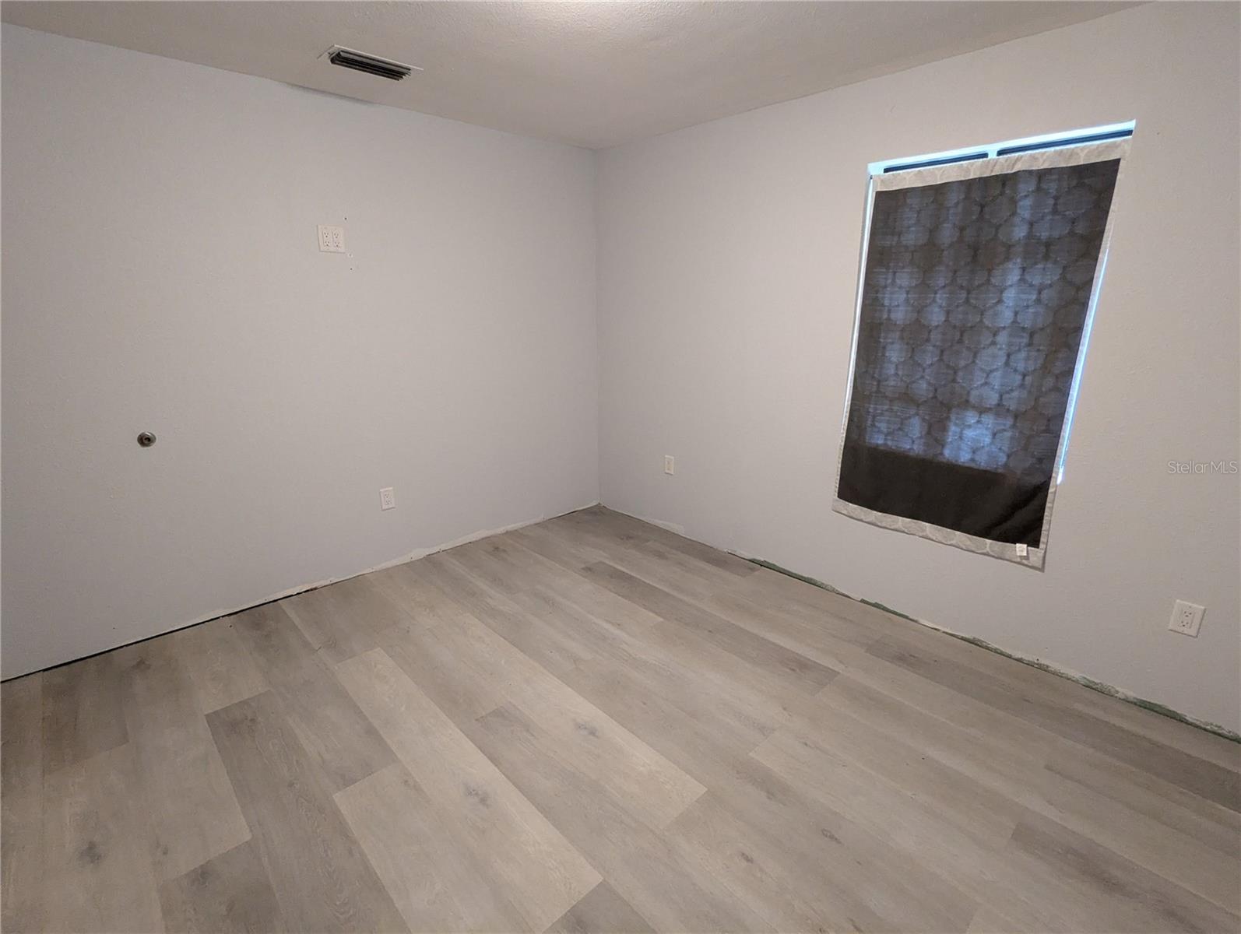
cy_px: 467
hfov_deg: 94.4
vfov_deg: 78.2
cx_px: 620
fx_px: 574
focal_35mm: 16
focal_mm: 2.35
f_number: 2.2
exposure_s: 1/60
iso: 620
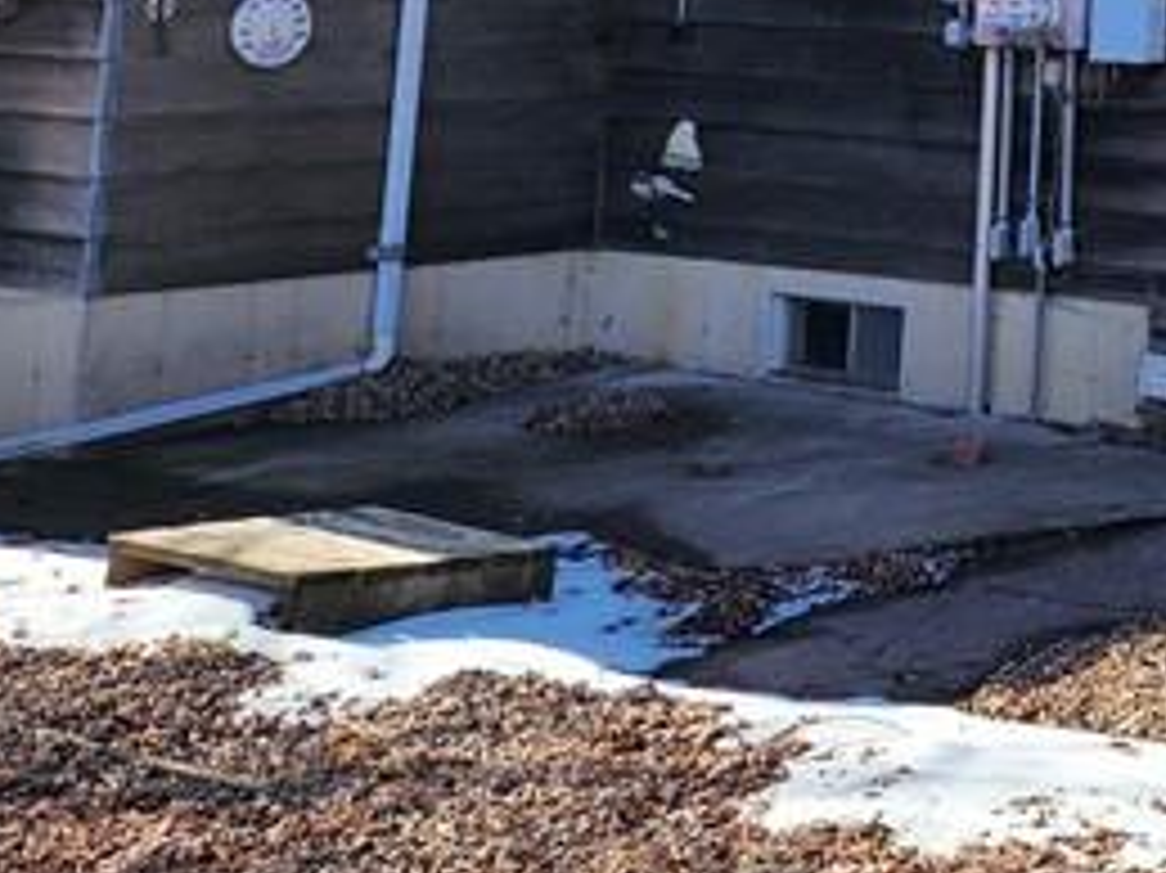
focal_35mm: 91
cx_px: 1819
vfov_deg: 15.1
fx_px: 3064
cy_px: -405
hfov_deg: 18.7
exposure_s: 1/541
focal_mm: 6.4
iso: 12
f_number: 1.8
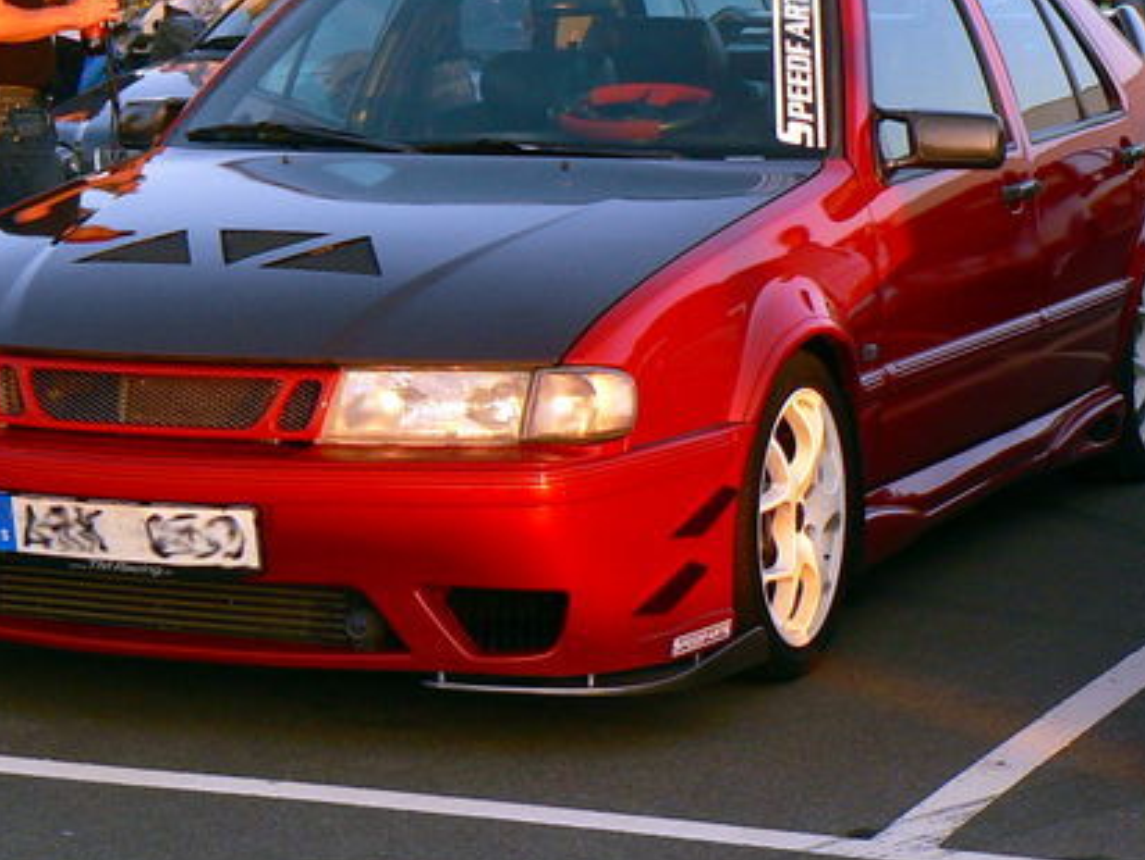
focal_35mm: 113
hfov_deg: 17.4
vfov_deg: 13.1
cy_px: 319
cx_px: 455
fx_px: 3739
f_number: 4
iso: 80
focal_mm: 10.1
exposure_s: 1/200
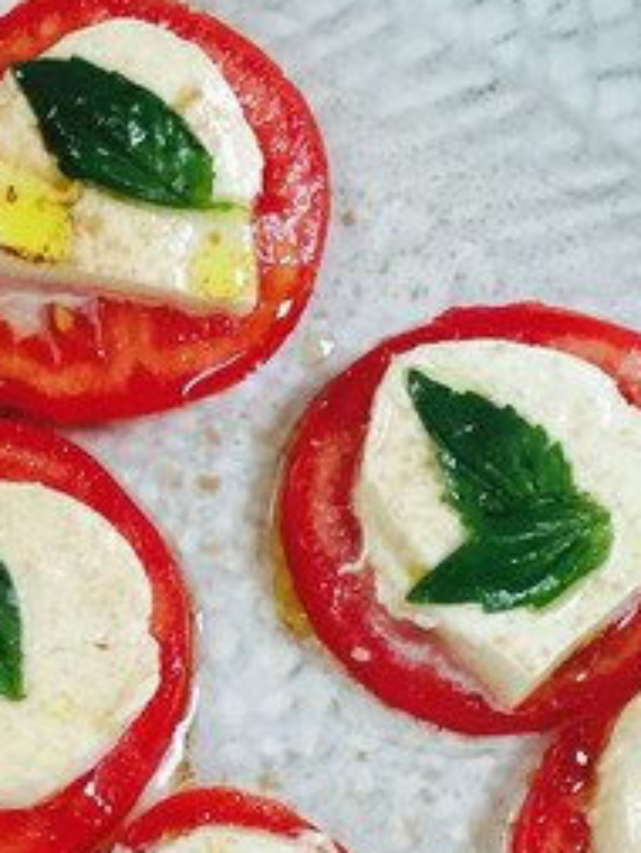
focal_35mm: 110
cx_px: -294
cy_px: 1247
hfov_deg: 12.8
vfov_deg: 16.4
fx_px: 2714
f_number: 2.2
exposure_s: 1/100
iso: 50
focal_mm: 4.15
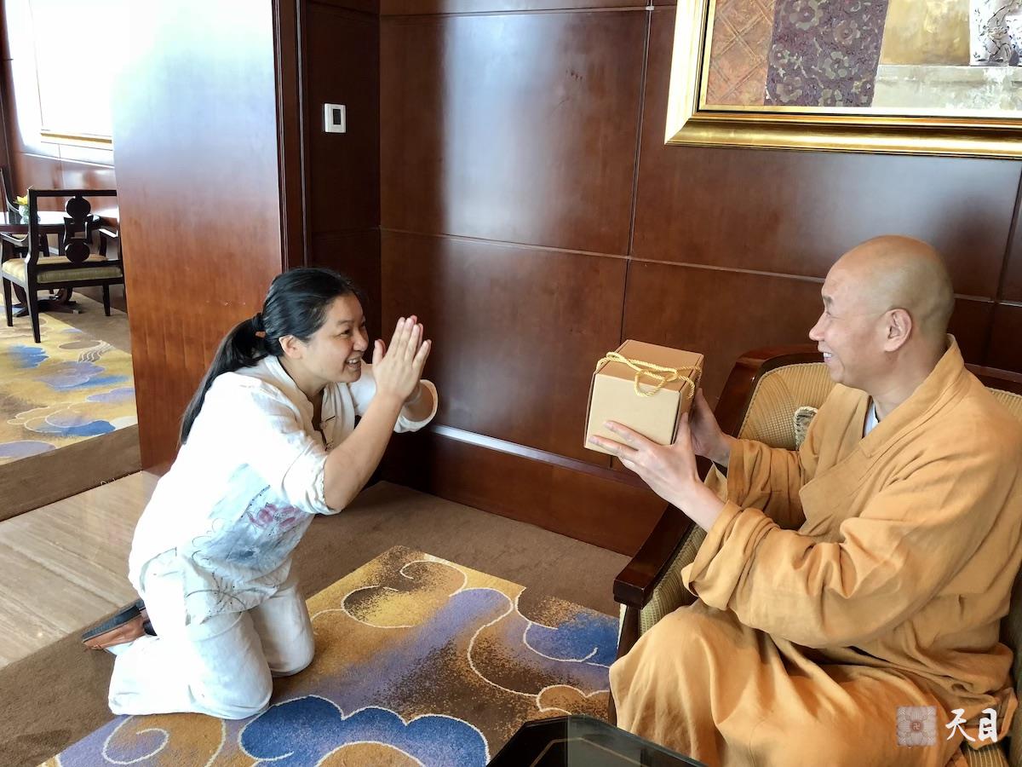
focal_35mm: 28
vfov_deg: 49.7
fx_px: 827
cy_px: 384
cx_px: 511
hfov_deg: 63.4
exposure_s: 1/33
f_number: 1.8
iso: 40
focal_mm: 3.99
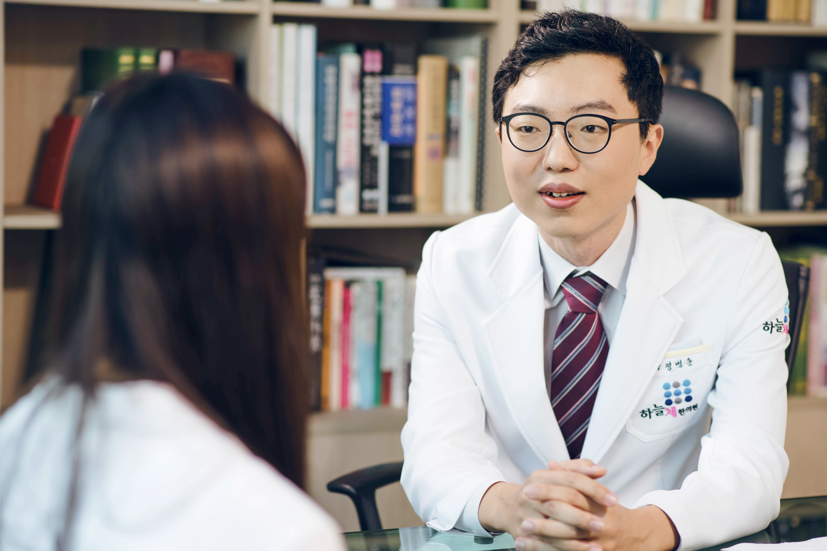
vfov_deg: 15.2
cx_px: 430
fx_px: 2067
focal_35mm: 90
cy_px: 274
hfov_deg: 22.6
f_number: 2.5
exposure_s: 1/160
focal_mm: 85
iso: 250
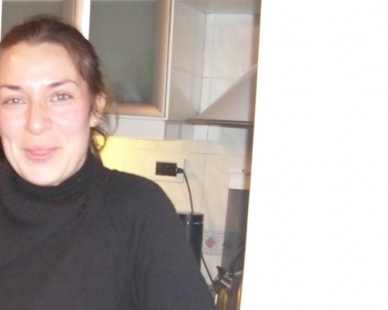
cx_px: 10
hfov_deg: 23.8
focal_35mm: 77
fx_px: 884
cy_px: 246
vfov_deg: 19.7
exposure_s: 1/30
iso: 200
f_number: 2.8
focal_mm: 6.2
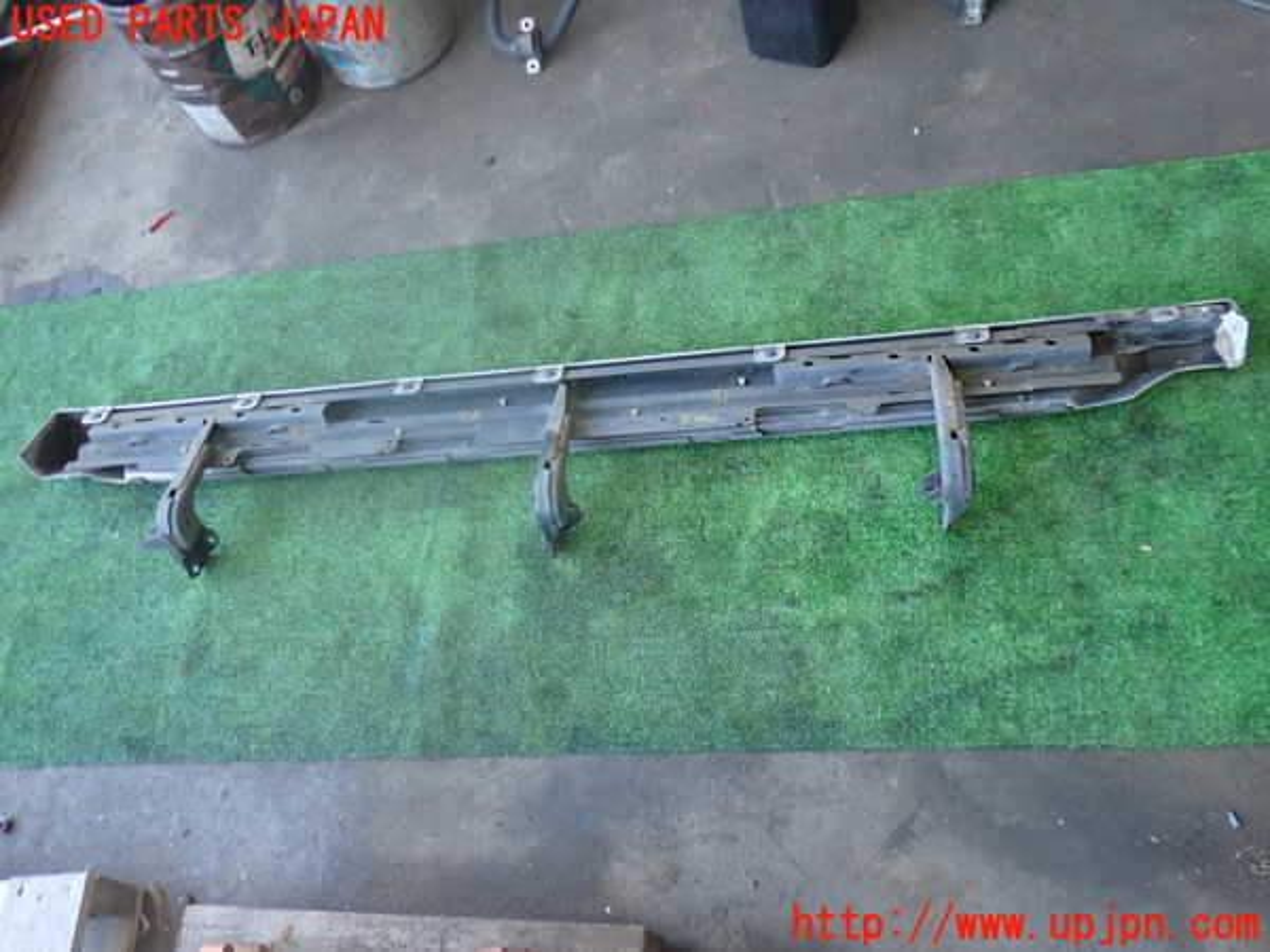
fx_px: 1101
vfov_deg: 46.8
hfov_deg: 60.0
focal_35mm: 30
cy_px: 476
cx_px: 635
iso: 200
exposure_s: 1/60
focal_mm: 5.4
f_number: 2.3
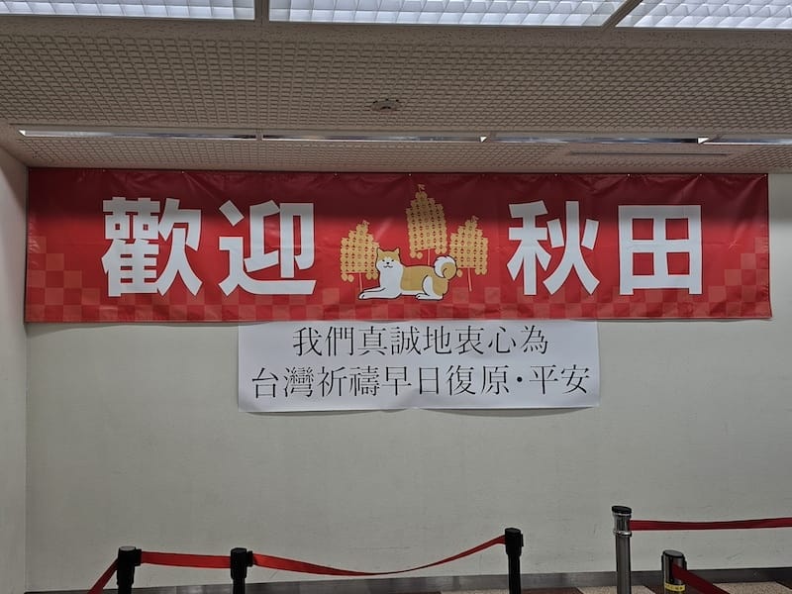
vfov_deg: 58.9
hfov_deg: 73.9
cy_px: 297
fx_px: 526
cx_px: 396
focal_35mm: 23
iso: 25
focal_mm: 6.3
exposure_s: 1/100
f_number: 1.7
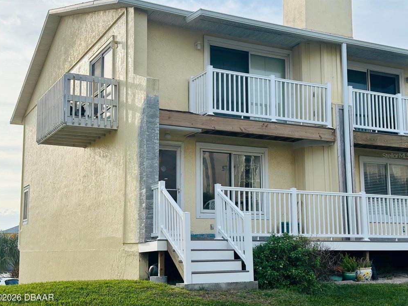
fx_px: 578
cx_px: 203
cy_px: 155
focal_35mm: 49
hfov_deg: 38.9
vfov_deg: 29.7
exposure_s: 1/2976
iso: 100
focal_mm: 6.86
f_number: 1.78
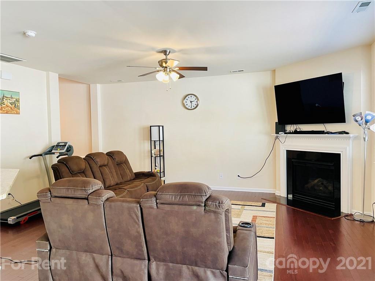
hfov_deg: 67.3
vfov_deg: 53.1
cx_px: 188
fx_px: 282
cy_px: 140
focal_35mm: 26
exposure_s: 1/60
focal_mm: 4.2
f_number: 1.6
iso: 80
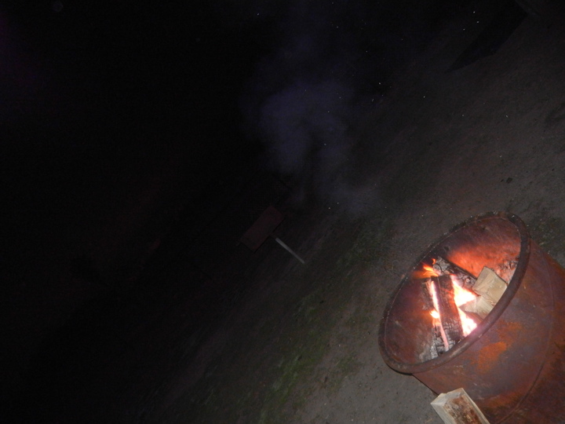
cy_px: 212
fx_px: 490
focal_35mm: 30
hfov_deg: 60.0
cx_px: 282
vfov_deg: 46.8
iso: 560
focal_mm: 5.4
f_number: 3.5
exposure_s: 1/8
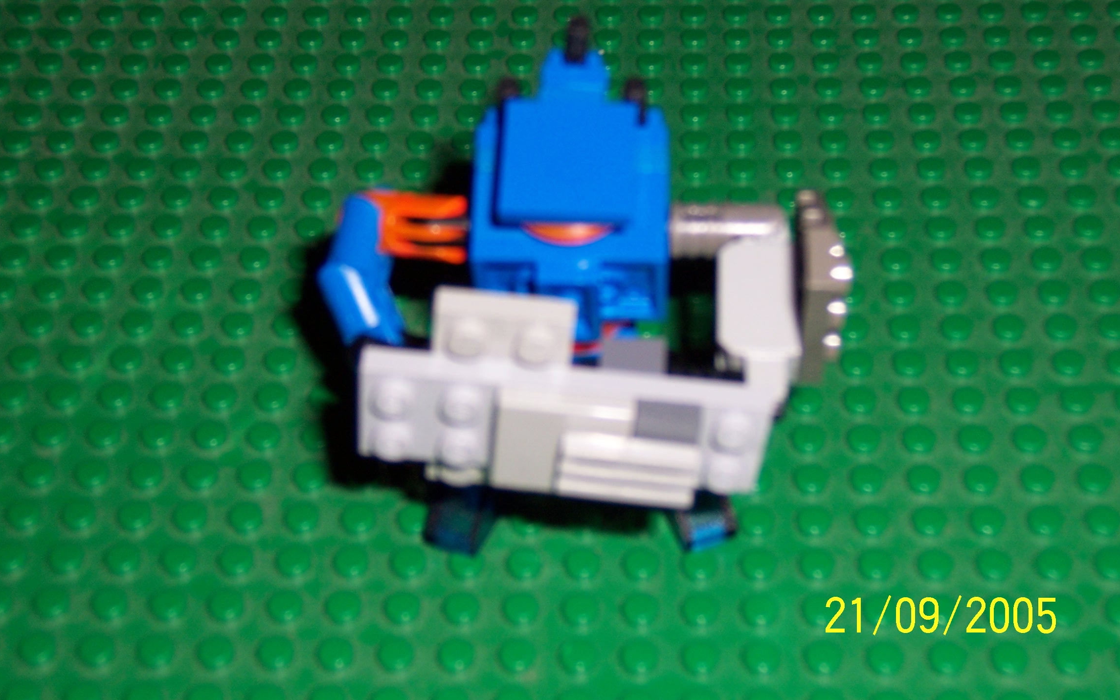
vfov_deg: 20.3
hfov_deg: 32.0
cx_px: 558
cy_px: 298
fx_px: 1953
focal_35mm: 64
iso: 80
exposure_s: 1/90
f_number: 4
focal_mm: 10
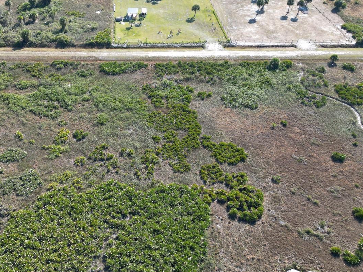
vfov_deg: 39.6
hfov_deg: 49.9
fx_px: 377
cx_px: 106
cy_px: 126
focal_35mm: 36
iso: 110
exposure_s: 1/800
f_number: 1.7
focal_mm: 6.72
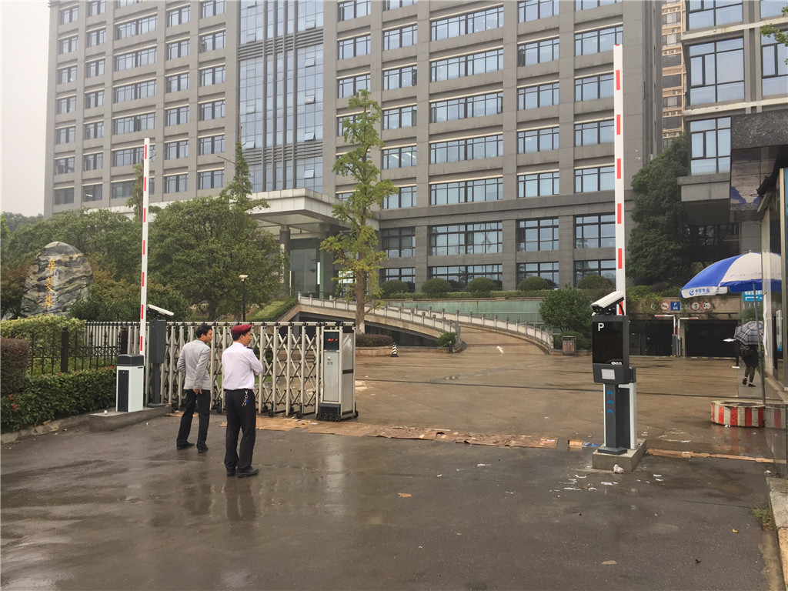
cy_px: 296
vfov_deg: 48.2
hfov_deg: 61.7
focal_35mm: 29
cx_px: 394
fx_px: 660
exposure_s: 1/100
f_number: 2.2
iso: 50
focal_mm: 4.15
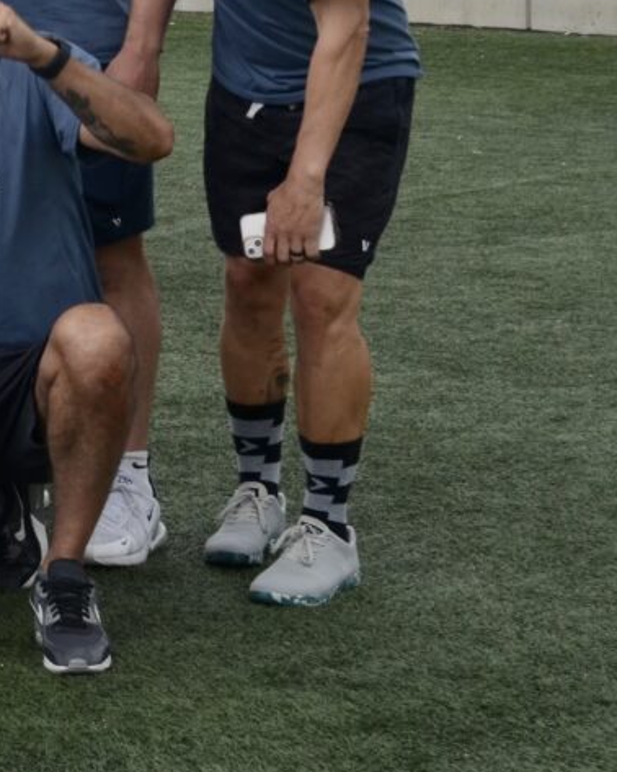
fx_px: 3212
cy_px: -21
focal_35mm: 141
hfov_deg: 10.2
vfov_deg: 13.5
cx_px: -559
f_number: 8
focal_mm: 29
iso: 200
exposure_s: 1/250
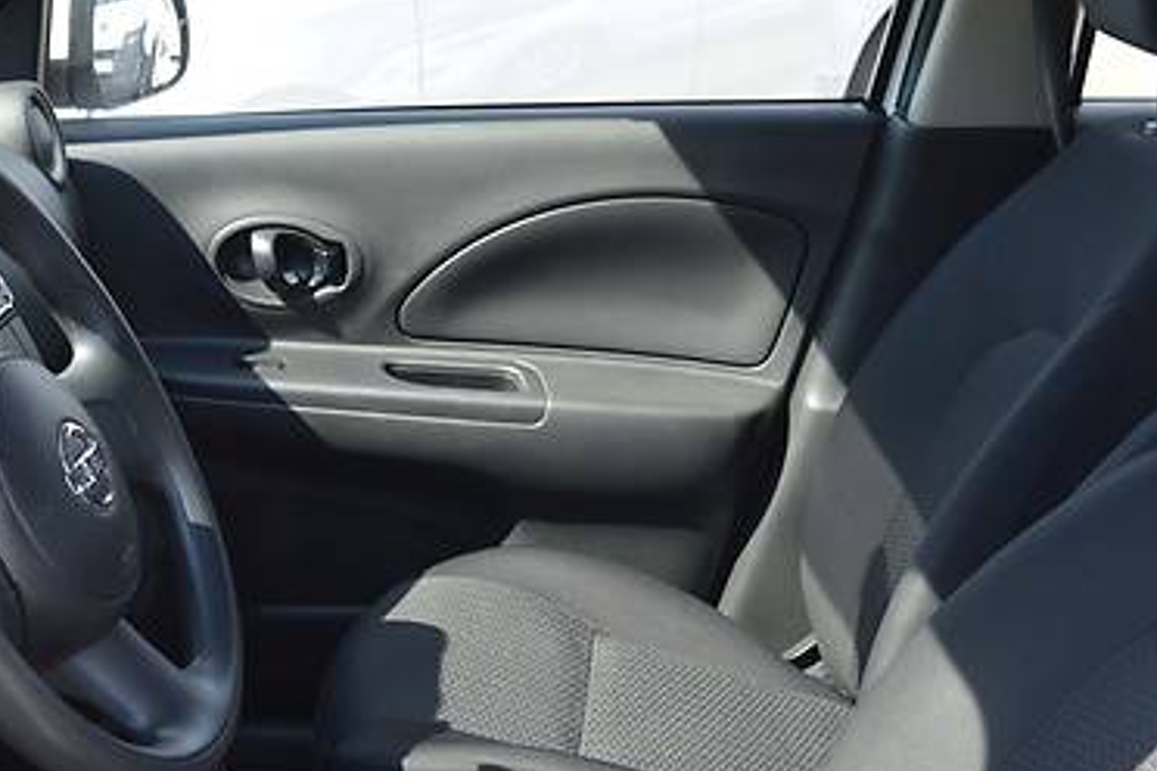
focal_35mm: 58
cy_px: 622
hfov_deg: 34.4
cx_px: 485
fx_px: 1864
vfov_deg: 23.0
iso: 125
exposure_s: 1/125
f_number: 5.6
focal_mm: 18
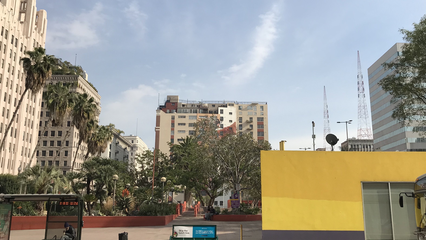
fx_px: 441
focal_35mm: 39
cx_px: 225
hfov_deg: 51.6
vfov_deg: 30.4
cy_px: 99
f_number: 1.8
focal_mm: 3.99
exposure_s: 1/2660
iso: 20
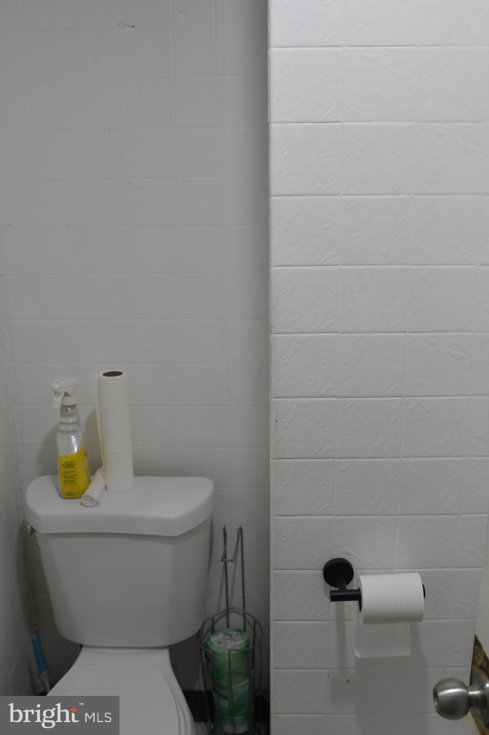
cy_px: 368
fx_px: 734
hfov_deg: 36.8
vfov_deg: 53.2
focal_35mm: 36
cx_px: 244
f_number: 3.5
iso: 250
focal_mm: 24
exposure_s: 1/50
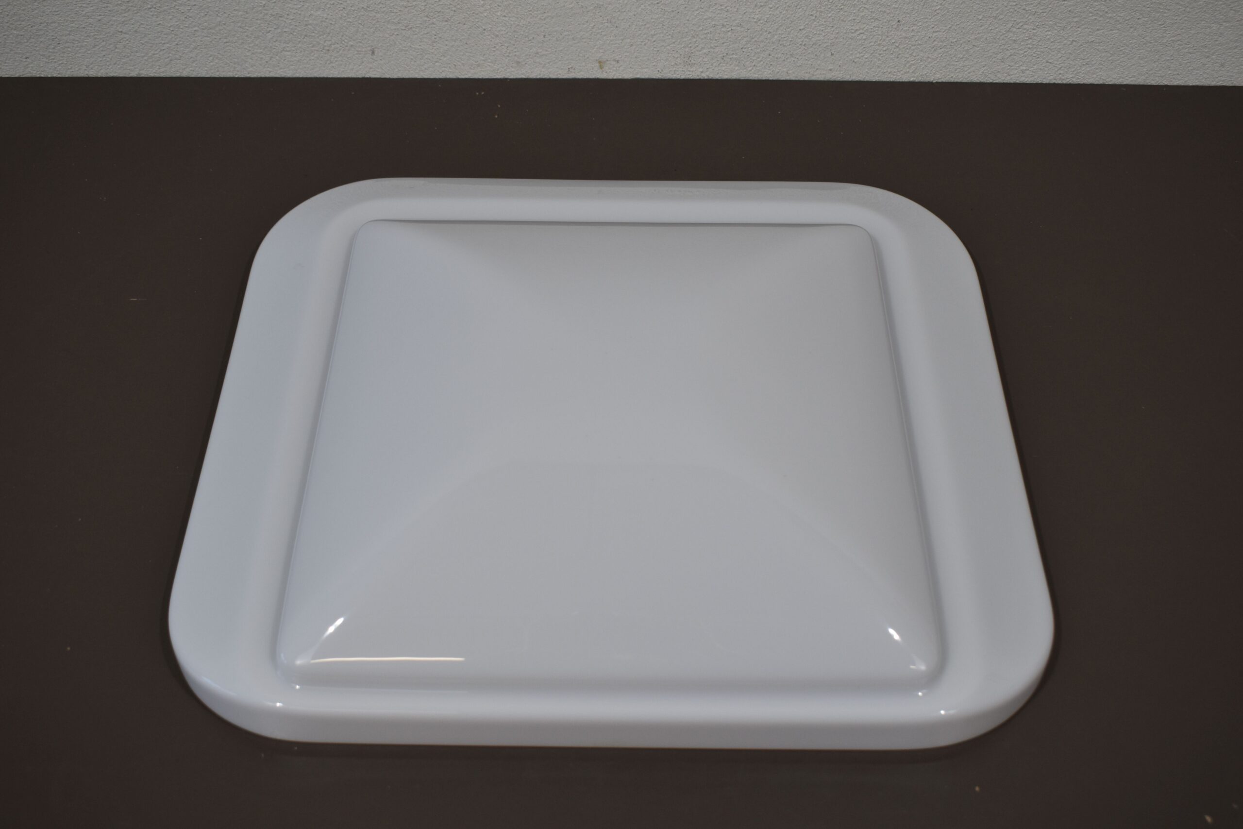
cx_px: 622
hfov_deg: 47.9
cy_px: 414
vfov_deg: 33.0
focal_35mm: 40
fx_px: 1398
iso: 280
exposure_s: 1/125
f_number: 5.6
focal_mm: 27
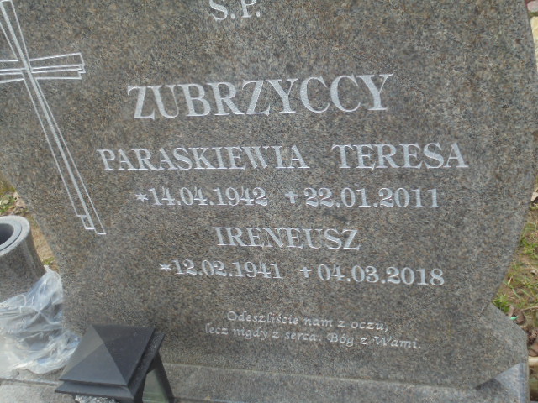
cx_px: 269
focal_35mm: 43
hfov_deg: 43.9
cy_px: 202
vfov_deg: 33.6
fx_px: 668
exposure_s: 1/160
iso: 100
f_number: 4.5
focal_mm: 7.8
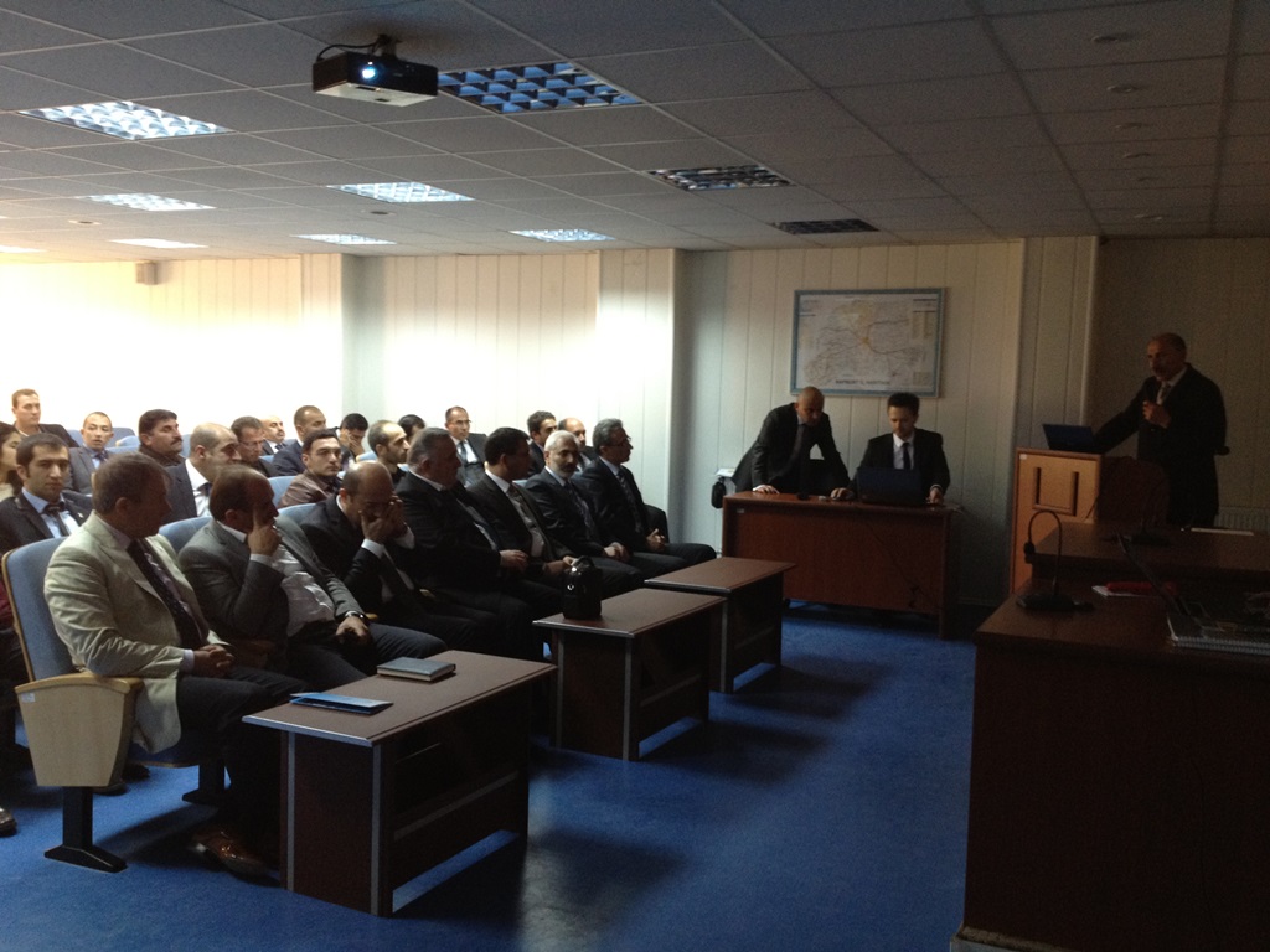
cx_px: 635
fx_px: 1284
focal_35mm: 35
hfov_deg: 52.6
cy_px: 476
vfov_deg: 40.7
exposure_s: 1/20
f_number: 2.4
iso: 200
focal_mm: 4.28
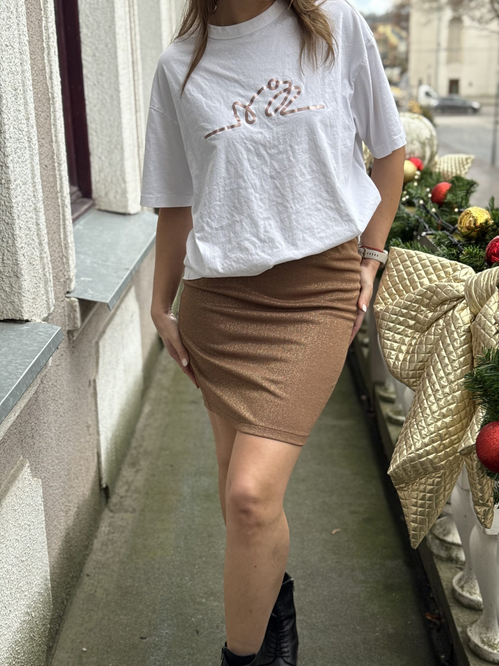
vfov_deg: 39.7
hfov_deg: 30.3
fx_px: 923
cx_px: 250
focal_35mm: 48
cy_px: 333
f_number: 1.78
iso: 50
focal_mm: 6.76
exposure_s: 1/177
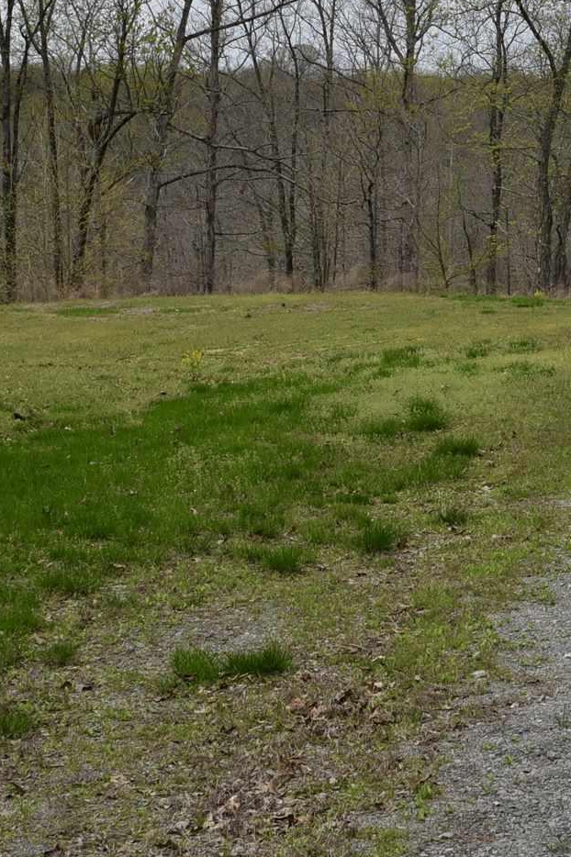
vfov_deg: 25.1
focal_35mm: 79
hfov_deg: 16.6
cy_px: 139
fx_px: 1881
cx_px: 659
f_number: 11
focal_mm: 24
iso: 400
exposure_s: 1/500
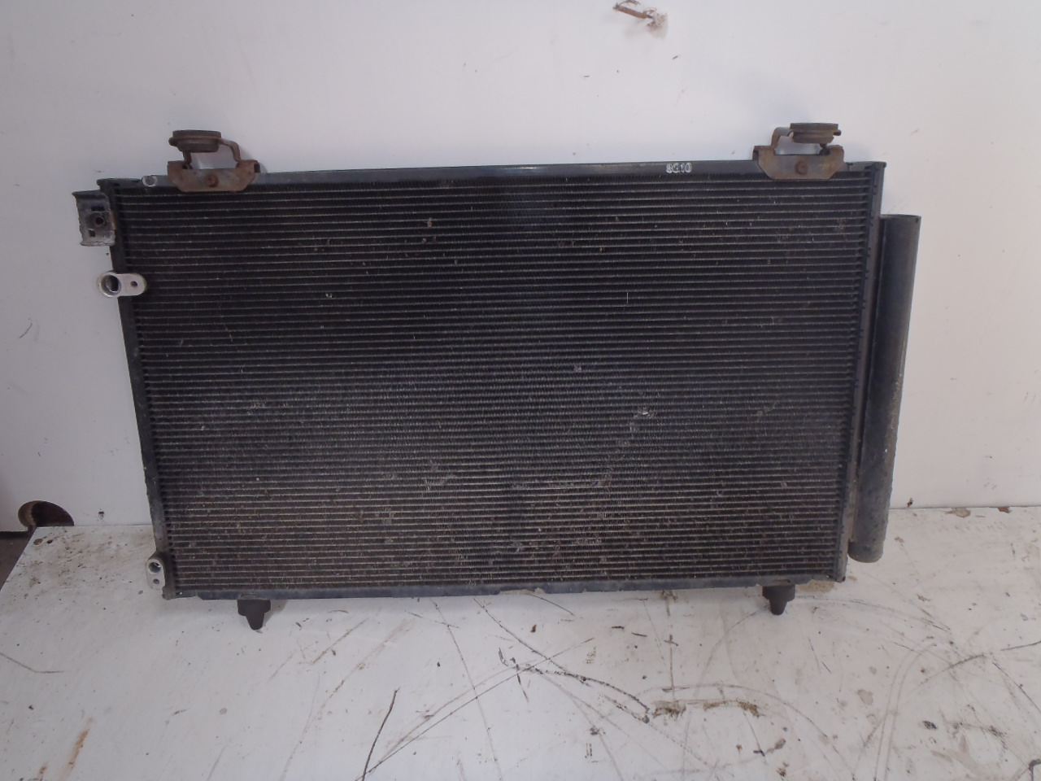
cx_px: 520
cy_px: 390
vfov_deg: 49.7
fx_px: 842
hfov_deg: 63.4
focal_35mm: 28
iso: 100
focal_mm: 5
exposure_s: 1/30
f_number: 3.9
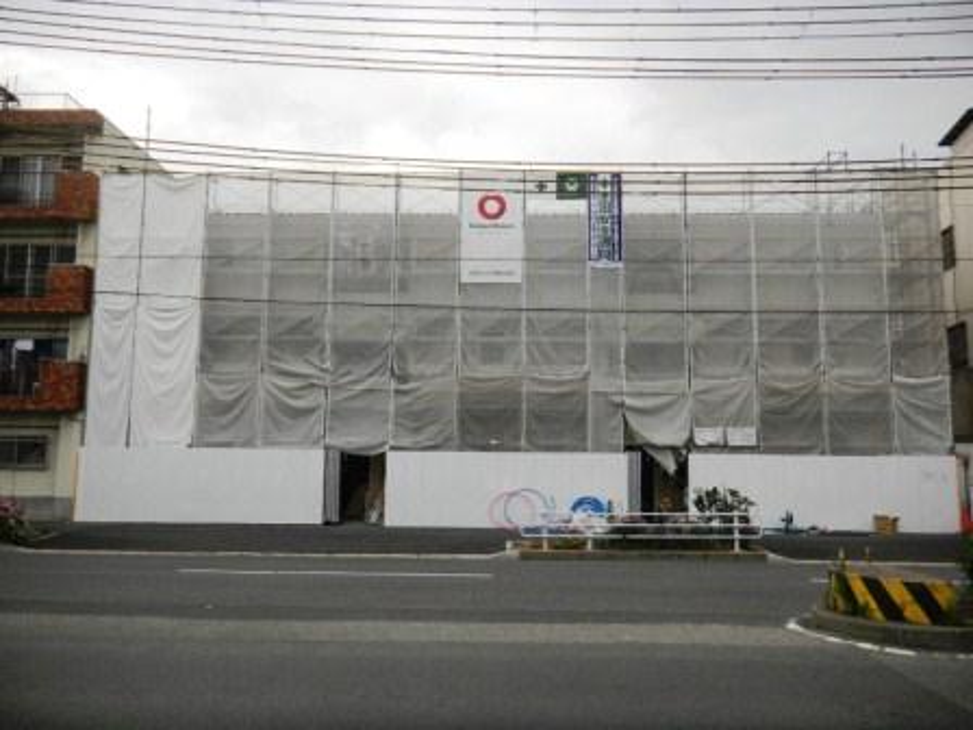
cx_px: 486
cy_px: 365
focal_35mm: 29
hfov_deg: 61.7
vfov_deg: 48.2
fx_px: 815
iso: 113
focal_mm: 5.3
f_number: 3.9
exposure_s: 1/284
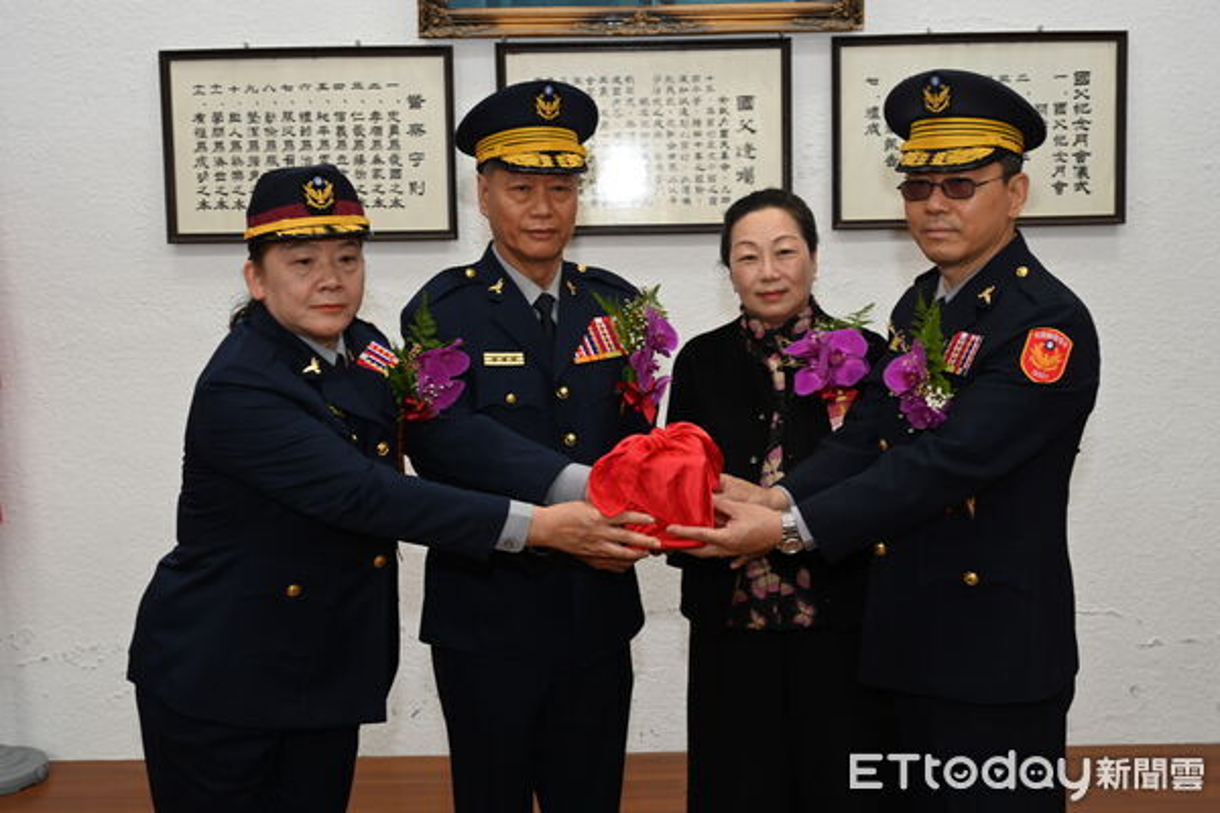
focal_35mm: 46
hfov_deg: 42.7
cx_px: 610
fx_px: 1559
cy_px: 406
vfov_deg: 29.2
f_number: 7.1
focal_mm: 46
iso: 1000
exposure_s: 1/60
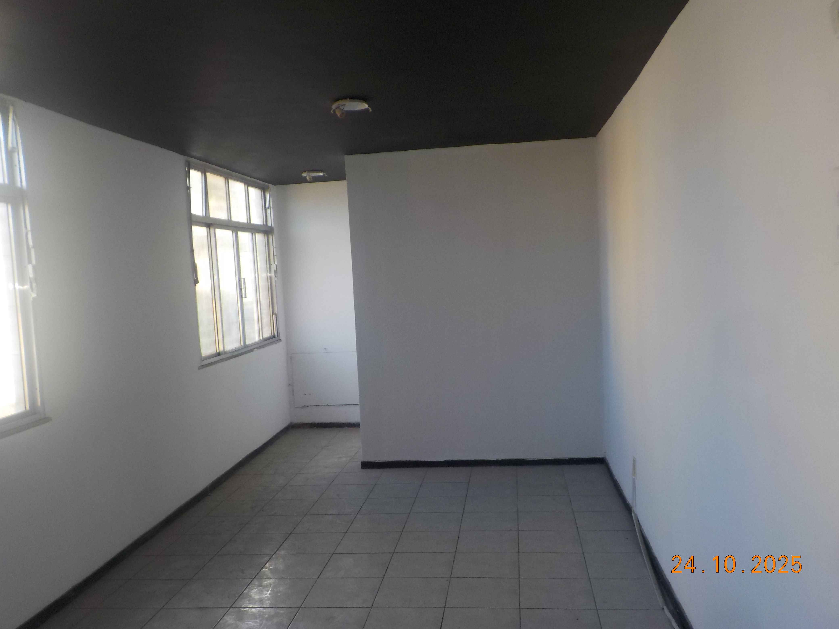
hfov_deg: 60.0
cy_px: 314
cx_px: 420
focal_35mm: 30
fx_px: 727
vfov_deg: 46.8
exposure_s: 1/100
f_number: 3.3
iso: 125
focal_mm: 4.1
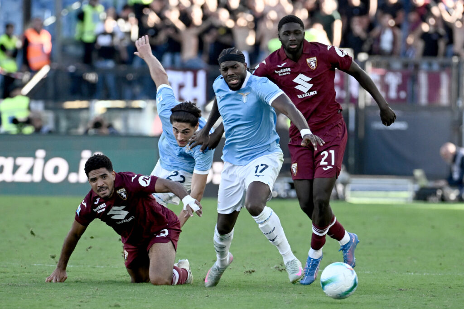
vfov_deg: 3.1
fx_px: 5798
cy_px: 154
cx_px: 232
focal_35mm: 450
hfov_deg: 4.6
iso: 1600
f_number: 4.5
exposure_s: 1/1600
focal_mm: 300
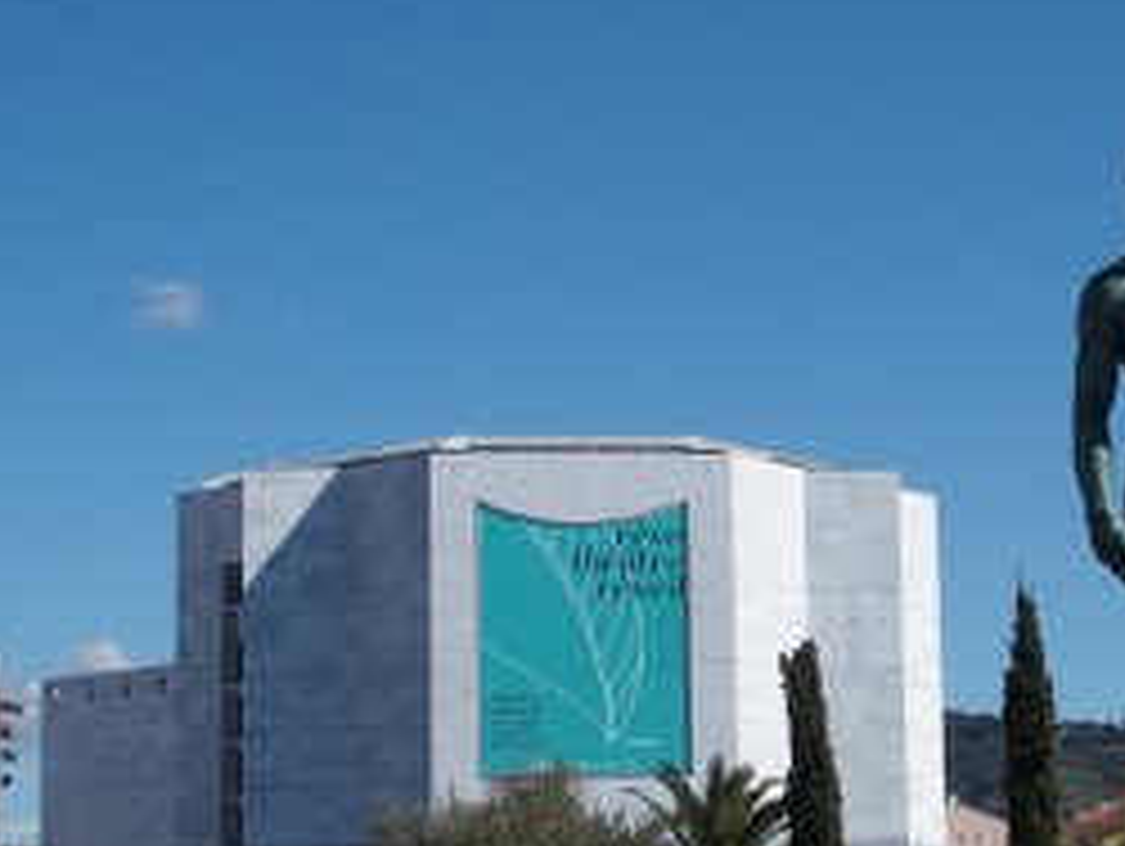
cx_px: 778
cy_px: 562
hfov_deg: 20.3
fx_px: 3123
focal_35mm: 96
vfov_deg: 15.4
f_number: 5
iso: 100
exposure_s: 1/1000
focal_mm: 10.8
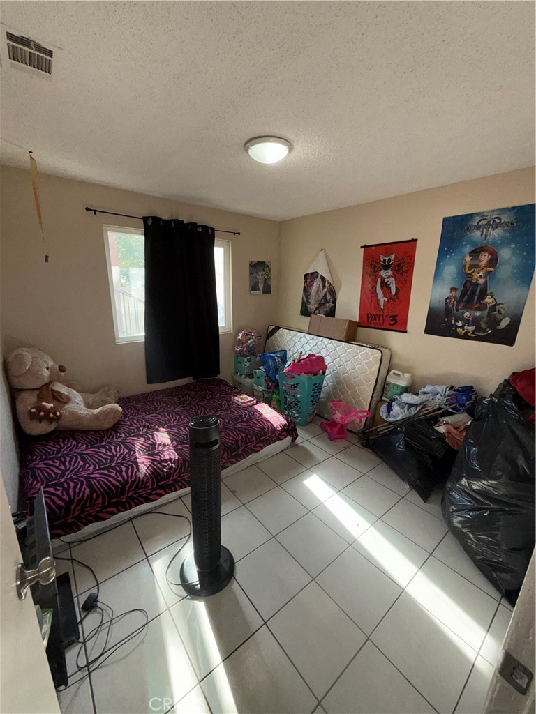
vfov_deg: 102.1
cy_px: 357
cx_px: 268
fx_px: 289
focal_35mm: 14
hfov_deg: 85.7
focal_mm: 2.22
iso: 80
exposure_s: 1/122
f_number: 2.2
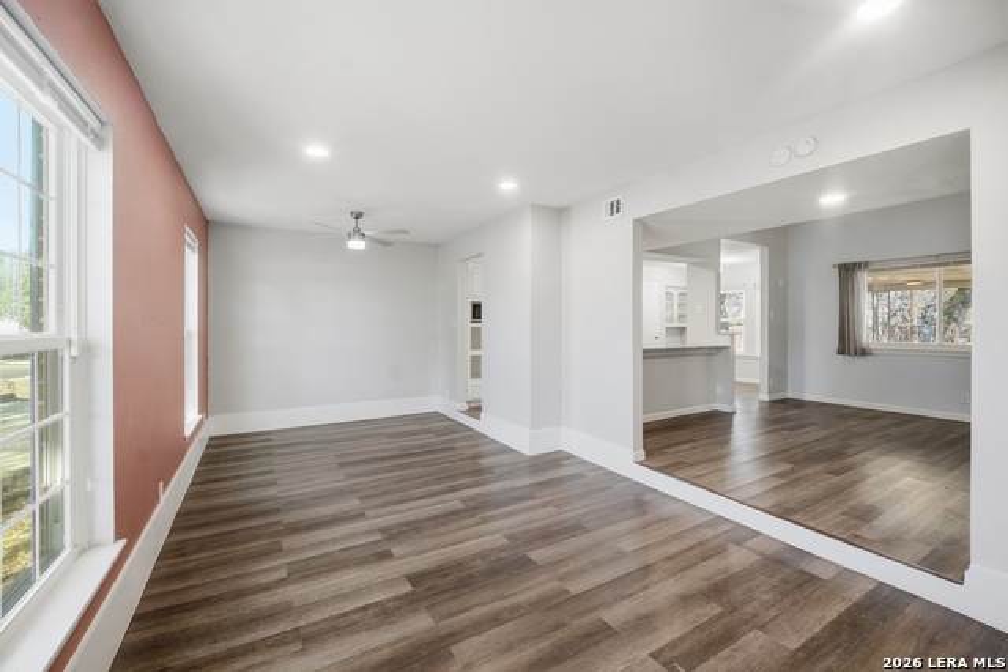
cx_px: 504
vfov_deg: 85.5
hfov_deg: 108.3
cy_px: 336
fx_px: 364
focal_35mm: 13
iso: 250
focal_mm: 9
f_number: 8
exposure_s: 1/25
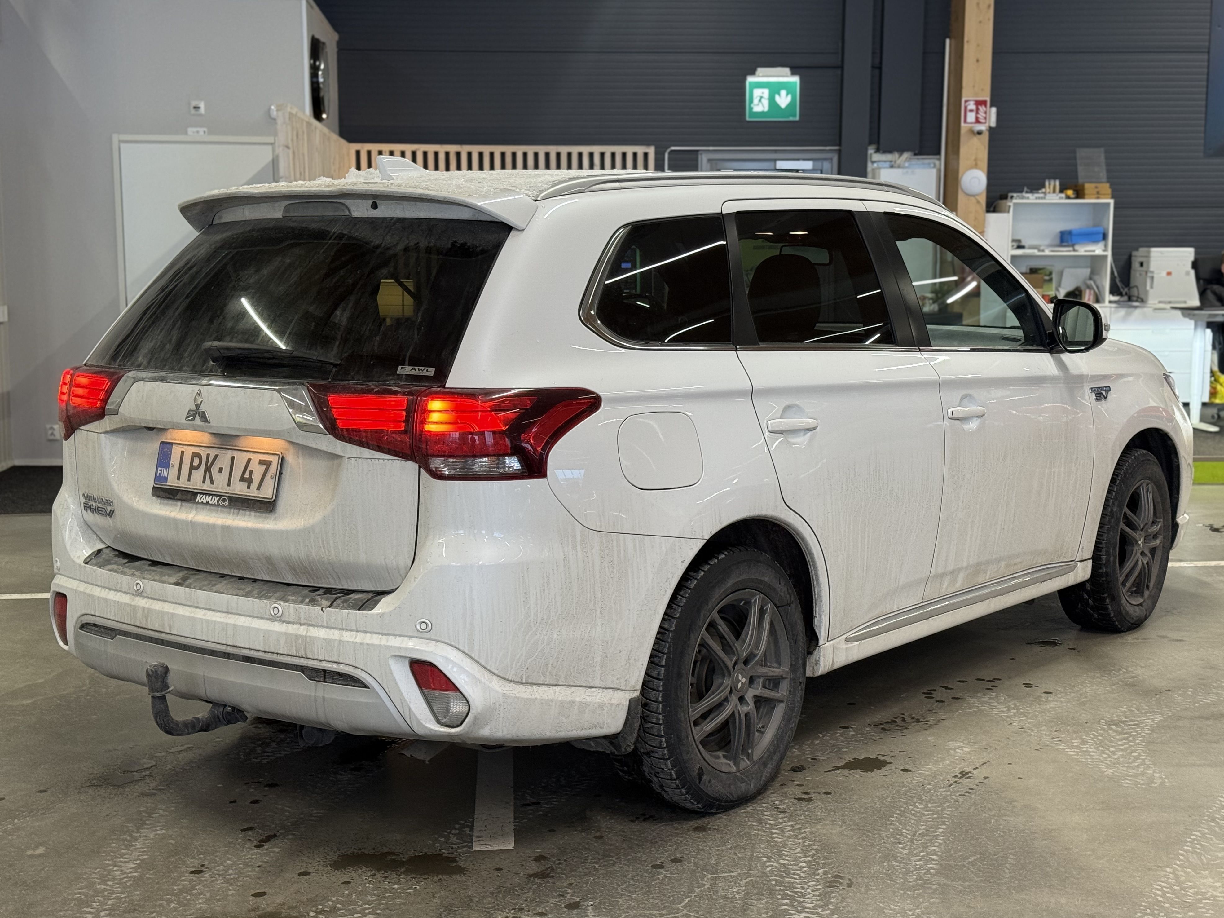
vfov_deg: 29.7
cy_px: 453
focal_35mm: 49
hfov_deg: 38.9
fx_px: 1733
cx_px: 605
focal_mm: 6.76
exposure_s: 1/50
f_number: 1.78
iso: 100
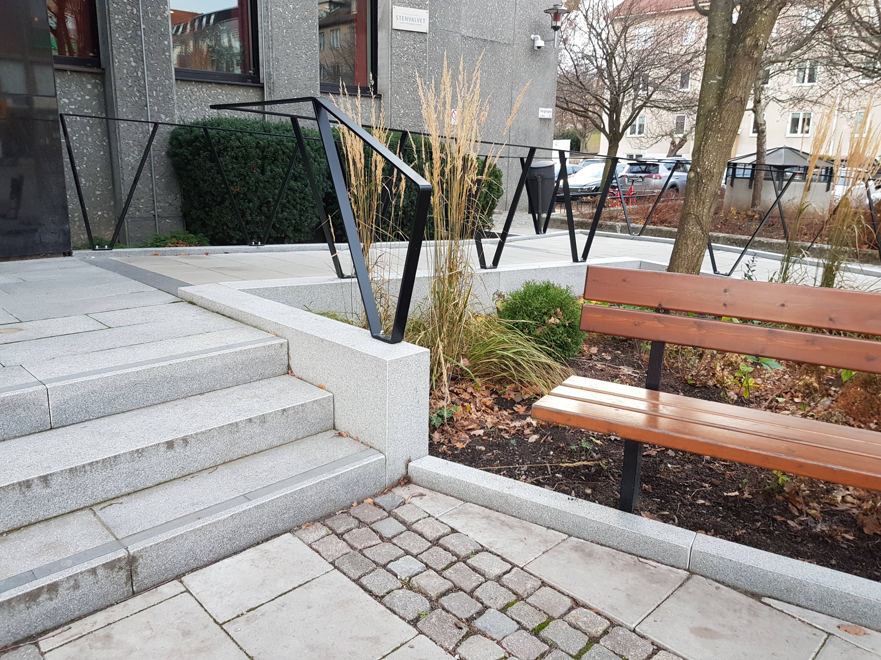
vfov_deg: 53.1
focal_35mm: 26
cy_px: 330
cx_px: 440
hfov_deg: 67.3
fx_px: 662
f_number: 1.7
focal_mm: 4.3
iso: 64
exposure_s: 1/50
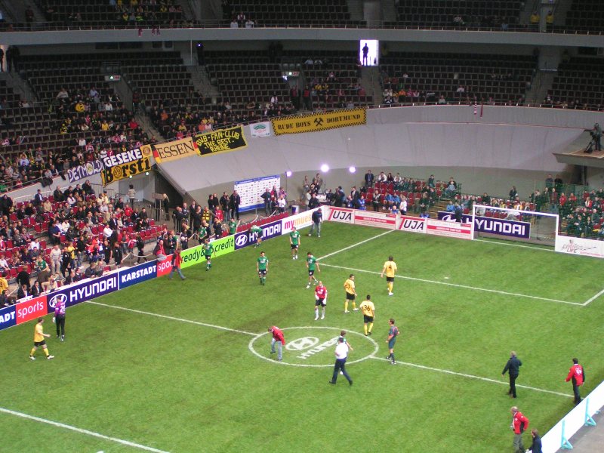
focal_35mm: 68
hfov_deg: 28.6
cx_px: 302
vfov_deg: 21.6
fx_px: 1187
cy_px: 226
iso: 200
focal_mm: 10.5
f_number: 3.2
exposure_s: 1/40
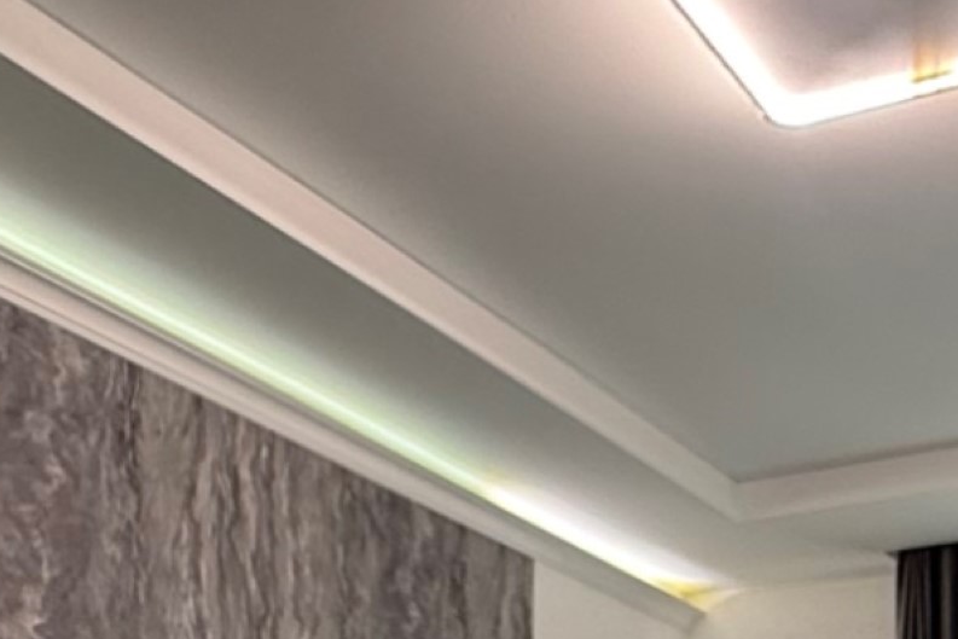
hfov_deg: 27.3
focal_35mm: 74
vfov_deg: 15.9
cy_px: 1128
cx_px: 544
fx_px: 1969
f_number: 2.2
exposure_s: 1/100
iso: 160
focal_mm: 2.22
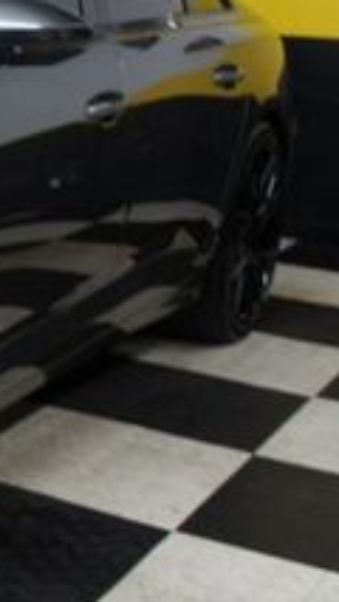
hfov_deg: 11.7
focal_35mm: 85
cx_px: -472
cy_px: 260
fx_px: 1357
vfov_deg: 25.0
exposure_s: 1/30
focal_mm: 18
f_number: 3.5
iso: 200
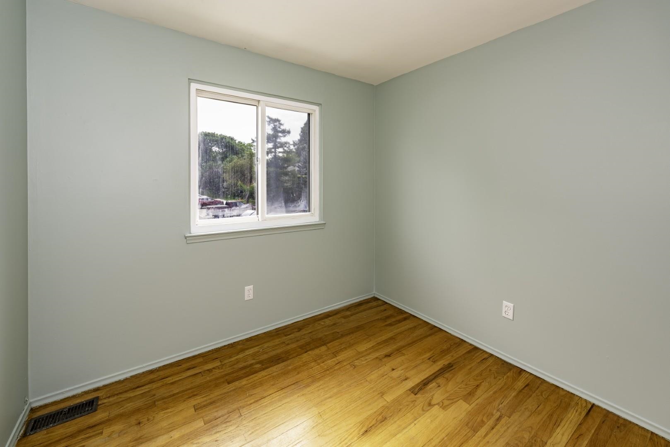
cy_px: 224
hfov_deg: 104.2
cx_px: 335
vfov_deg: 81.3
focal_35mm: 14
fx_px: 261
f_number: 5.6
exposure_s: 1/60
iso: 100
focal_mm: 14
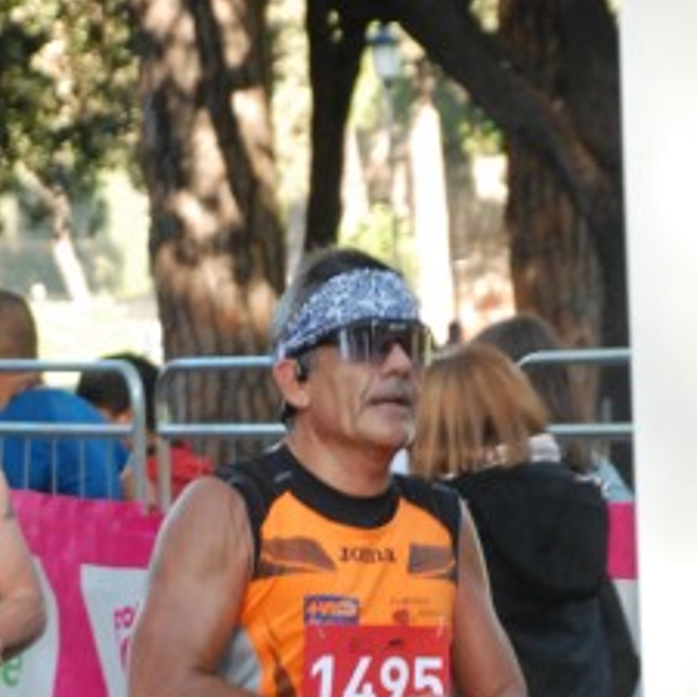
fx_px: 5445
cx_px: 426
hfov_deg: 7.3
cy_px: 923
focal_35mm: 239
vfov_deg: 7.2
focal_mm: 70
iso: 1000
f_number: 5.6
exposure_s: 1/200
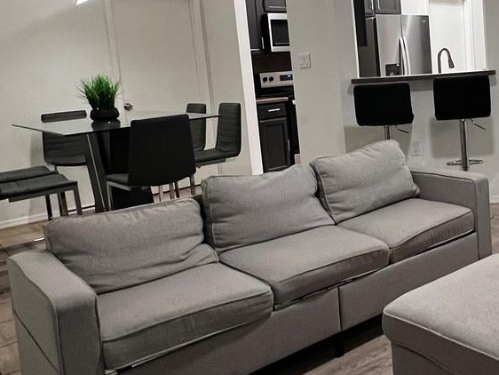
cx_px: 422
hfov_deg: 46.6
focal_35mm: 37
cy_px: 129
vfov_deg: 38.3
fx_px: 534
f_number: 1.8
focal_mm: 1.57
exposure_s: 1/45
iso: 250
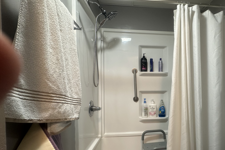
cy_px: 92
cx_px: 148
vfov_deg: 58.9
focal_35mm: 21
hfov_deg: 78.8
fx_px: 131
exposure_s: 1/60
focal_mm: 2.22
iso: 200
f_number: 2.2
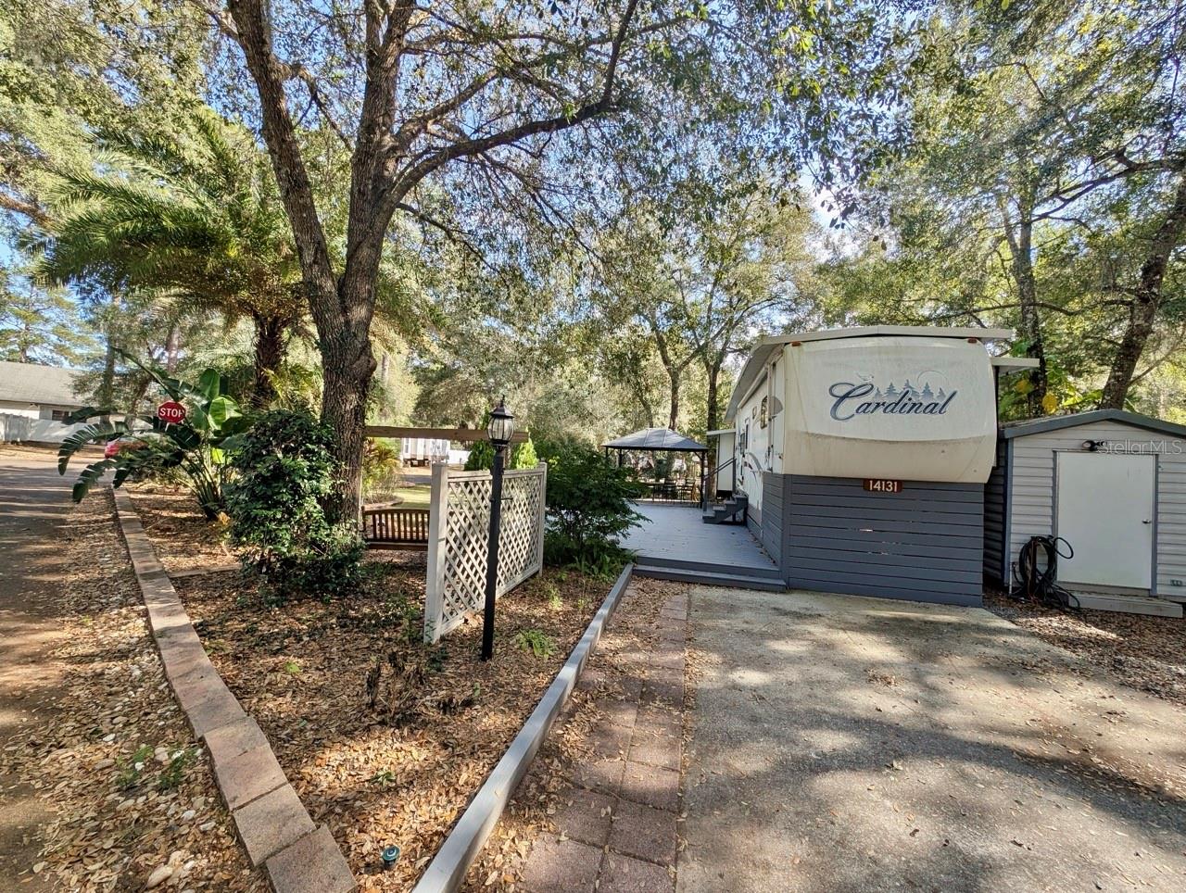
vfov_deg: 94.6
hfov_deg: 110.5
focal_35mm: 12
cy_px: 446
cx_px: 593
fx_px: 412
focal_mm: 2.23
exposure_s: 1/443
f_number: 1.95
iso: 36
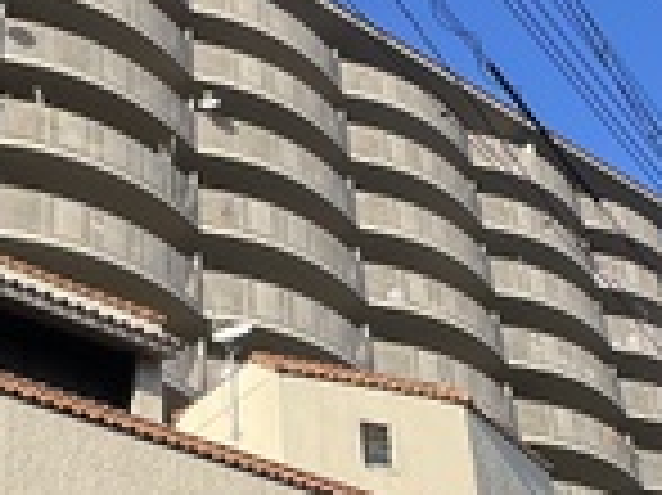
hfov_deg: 31.0
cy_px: 475
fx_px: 1185
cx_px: 234
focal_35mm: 62
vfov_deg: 22.8
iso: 32
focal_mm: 1.57
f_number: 1.8
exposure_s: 1/481
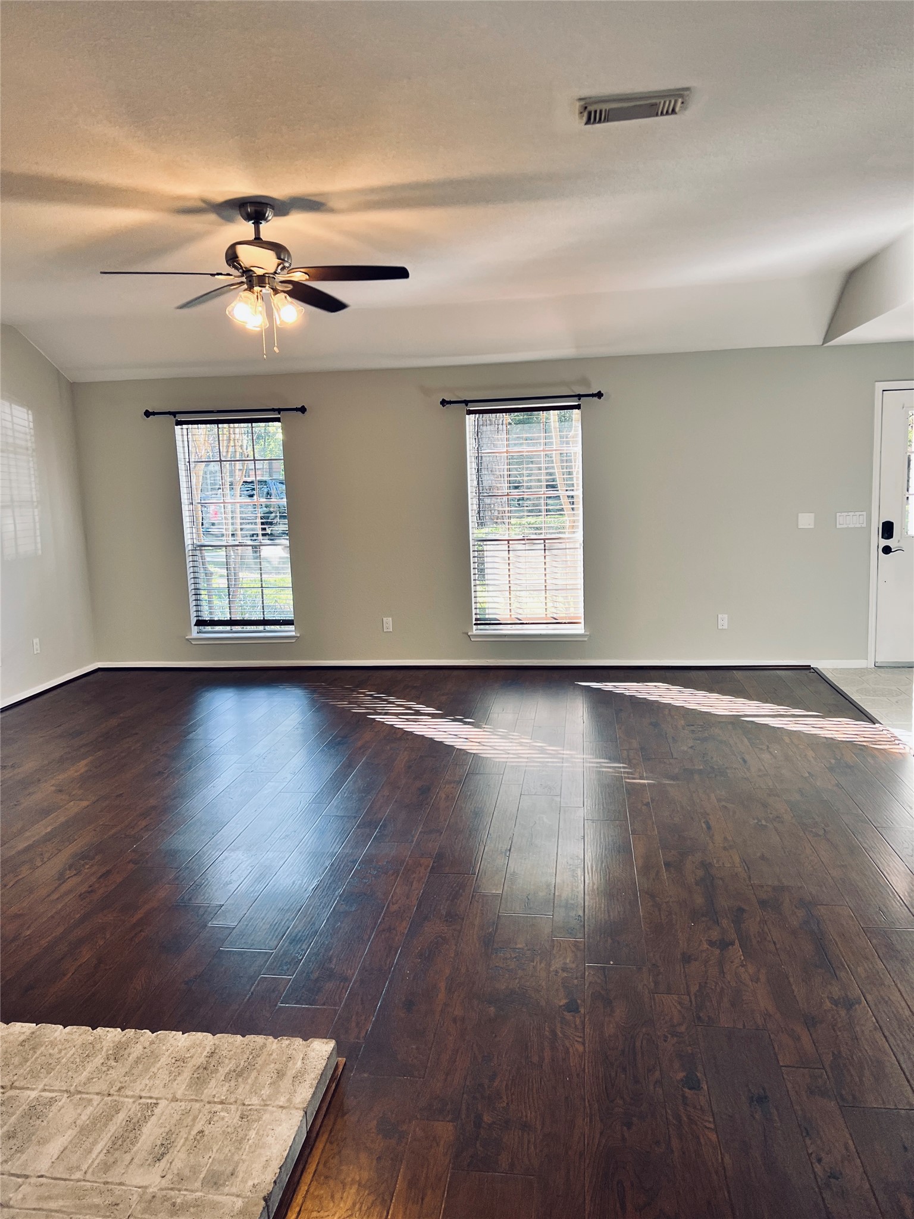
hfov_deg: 53.1
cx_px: 457
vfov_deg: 67.3
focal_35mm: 26
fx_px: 915
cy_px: 610
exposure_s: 1/120
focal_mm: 5.7
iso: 100
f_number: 1.5
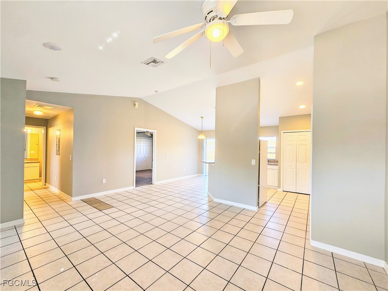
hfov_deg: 106.2
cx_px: 194
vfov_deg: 89.9
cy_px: 146
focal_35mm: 13
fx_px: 146
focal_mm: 2.2
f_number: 2.2
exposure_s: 1/60
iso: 125
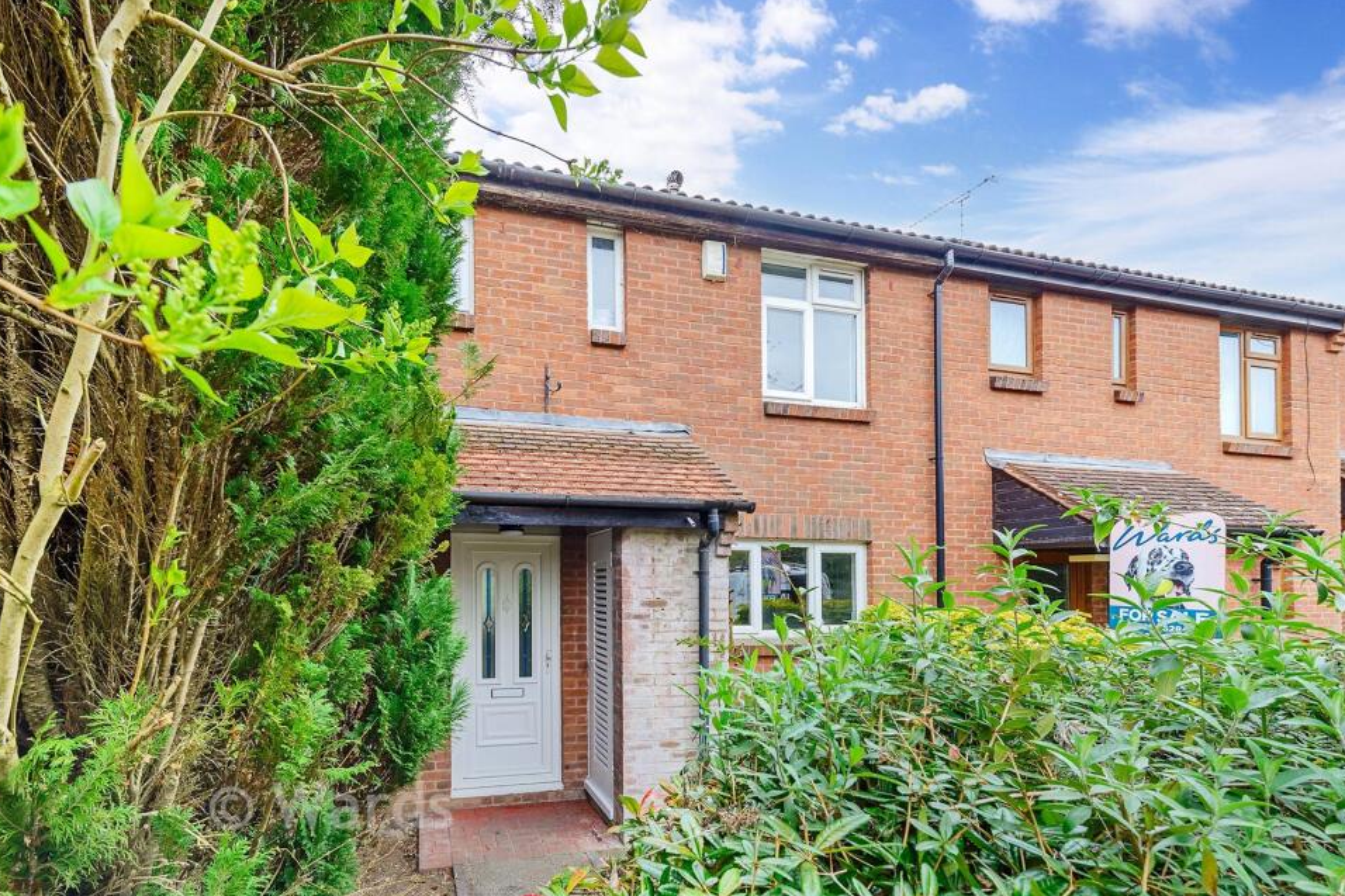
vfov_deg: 77.2
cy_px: 478
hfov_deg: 100.4
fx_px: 560
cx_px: 677
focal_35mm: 15
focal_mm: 14
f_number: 8
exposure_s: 1/100
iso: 400
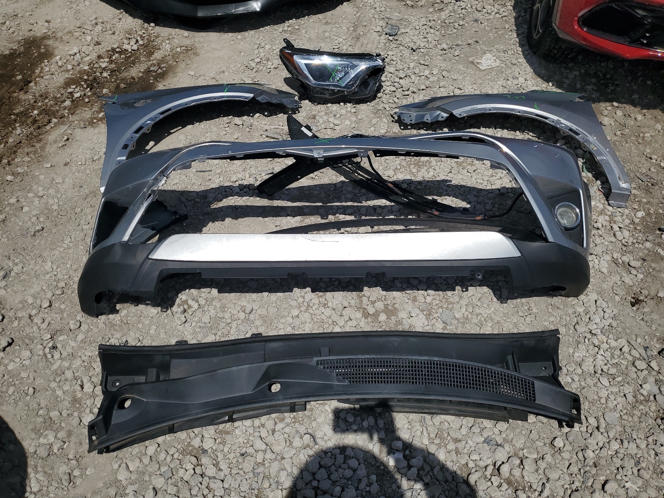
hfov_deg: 67.3
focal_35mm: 26
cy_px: 249
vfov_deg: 53.1
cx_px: 332
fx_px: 499
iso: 51
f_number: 1.5
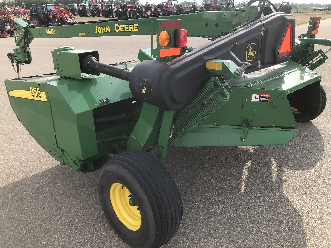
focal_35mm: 28
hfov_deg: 63.4
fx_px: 268
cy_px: 124
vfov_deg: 49.7
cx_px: 166
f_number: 1.8
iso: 20
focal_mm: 3.99
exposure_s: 1/666
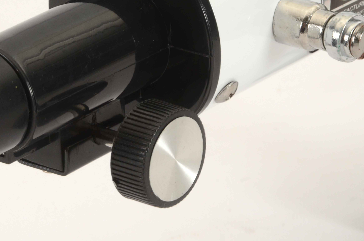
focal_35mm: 267
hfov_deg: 7.7
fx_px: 2692
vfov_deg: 5.1
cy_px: 53
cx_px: 133
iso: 400
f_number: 16
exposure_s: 1/80
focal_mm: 105
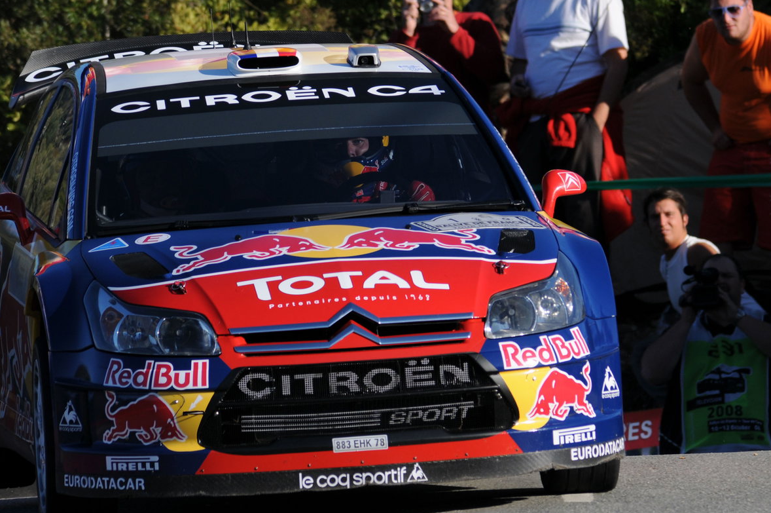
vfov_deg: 2.2
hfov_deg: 3.4
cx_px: 371
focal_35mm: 611
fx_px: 13073
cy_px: 228
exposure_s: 1/1000
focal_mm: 300
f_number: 7.1
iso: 200
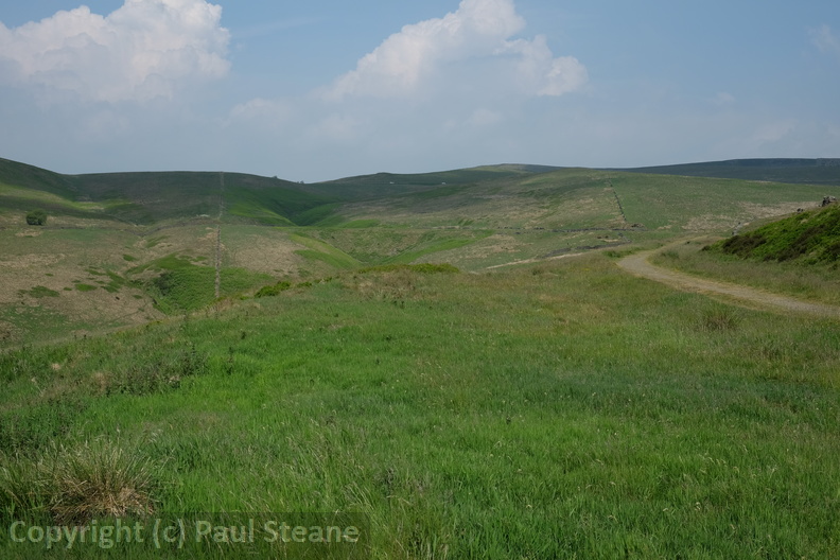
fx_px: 1003
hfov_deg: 45.4
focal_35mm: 43
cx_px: 420
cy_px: 280
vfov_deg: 31.2
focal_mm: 28.9
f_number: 8
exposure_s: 1/420
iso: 200
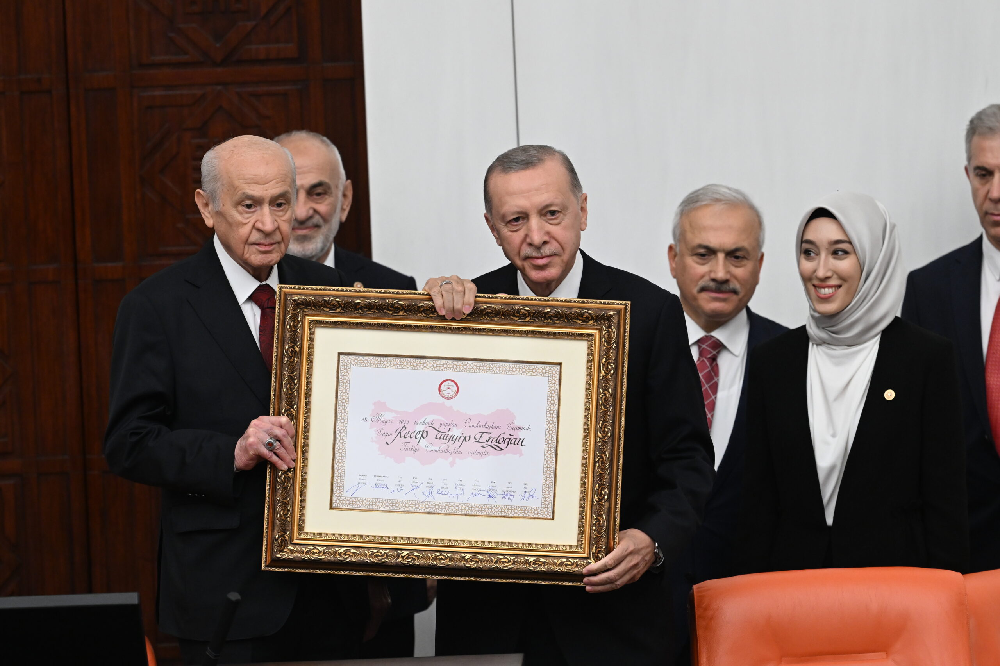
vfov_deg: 2.3
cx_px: 500
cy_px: 333
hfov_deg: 3.4
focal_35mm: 600
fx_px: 16660
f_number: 3.5
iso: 1600
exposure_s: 1/320
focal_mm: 400
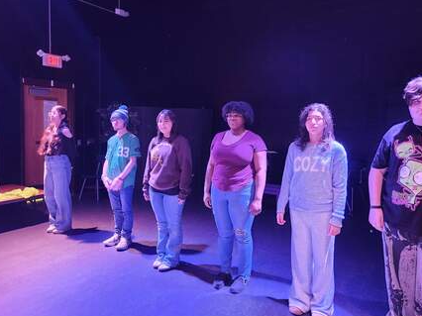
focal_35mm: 27
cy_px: 136
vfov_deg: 51.2
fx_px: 329
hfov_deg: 65.3
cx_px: 220
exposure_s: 1/24
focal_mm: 5.4
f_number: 1.8
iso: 800
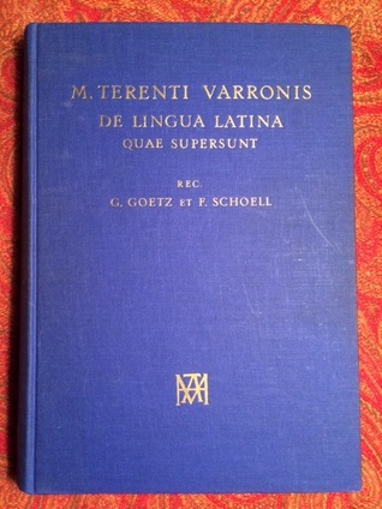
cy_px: 254
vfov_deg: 61.7
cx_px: 191
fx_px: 427
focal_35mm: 29
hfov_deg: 48.2
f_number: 2.2
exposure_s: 1/30
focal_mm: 4.15
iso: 250
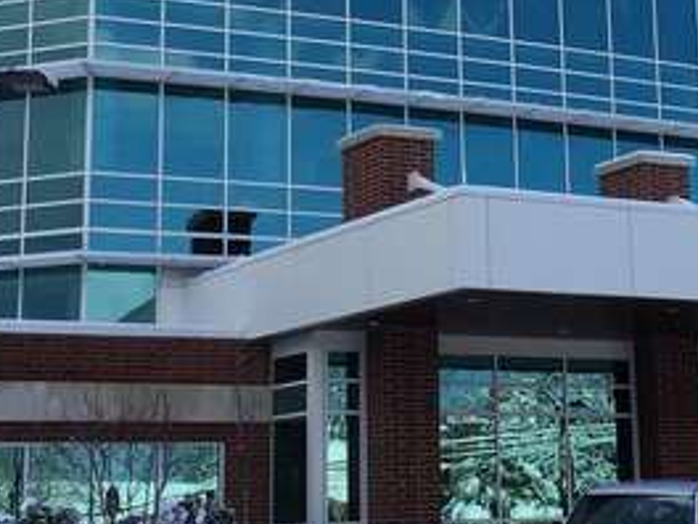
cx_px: 510
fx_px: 1774
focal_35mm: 88
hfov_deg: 22.1
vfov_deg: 16.6
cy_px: 66
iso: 32
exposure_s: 1/1522
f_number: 2.2
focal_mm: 4.15
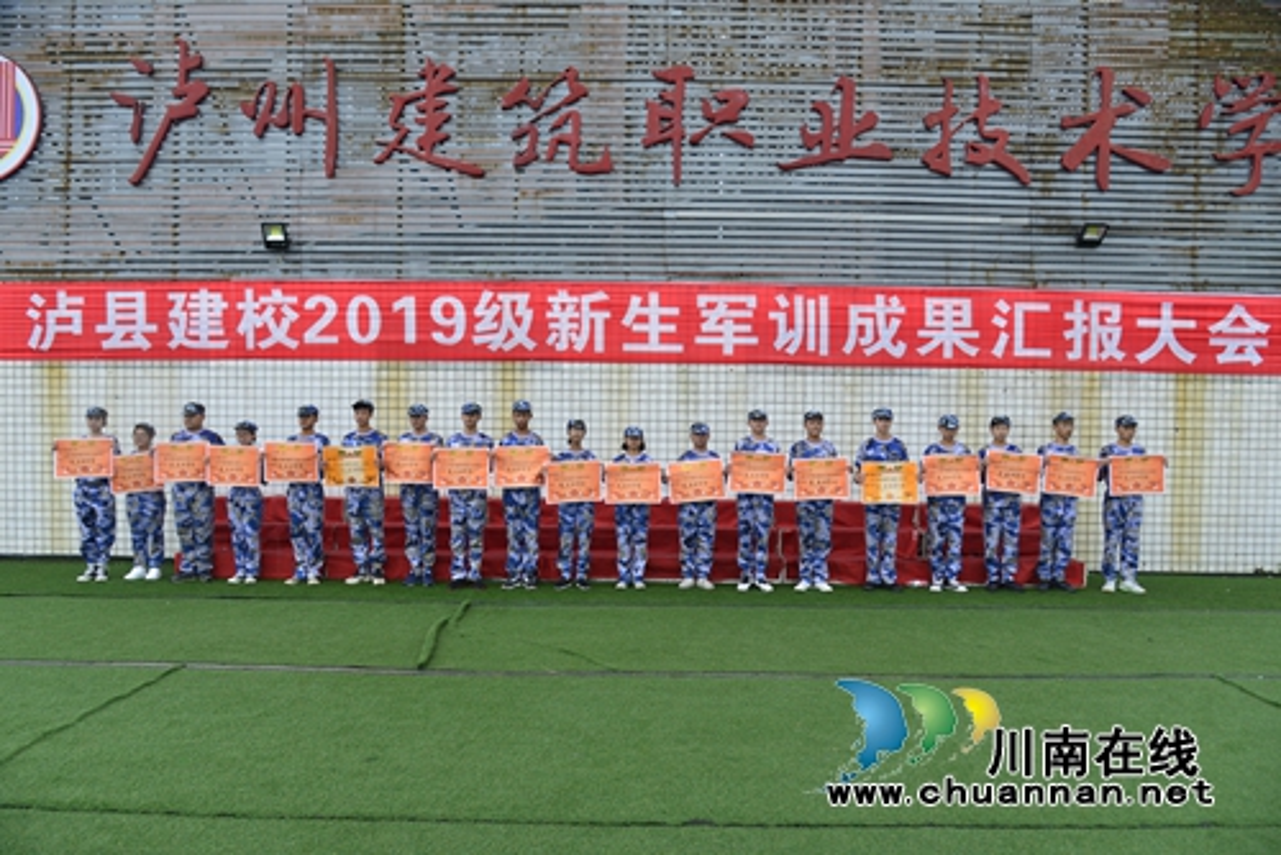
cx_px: 640
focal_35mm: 24
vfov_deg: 53.2
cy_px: 428
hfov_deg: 73.7
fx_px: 854
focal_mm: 24
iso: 500
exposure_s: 1/200
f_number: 7.1
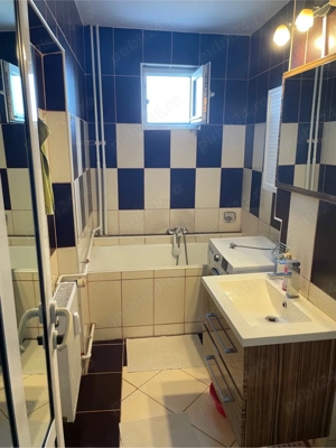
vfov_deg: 67.3
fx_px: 336
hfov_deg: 53.1
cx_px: 168
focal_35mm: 26
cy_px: 224
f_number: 1.6
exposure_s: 1/67
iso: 125
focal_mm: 4.2
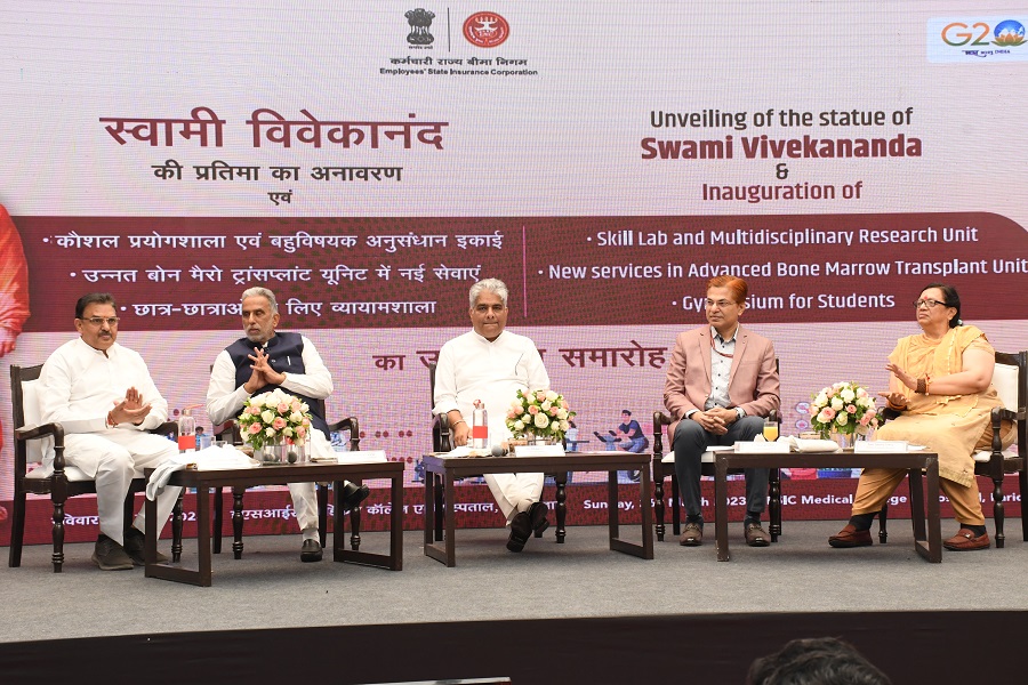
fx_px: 1799
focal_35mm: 63
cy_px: 342
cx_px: 514
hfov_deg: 31.9
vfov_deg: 21.6
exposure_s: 1/100
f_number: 9
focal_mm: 42
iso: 1600
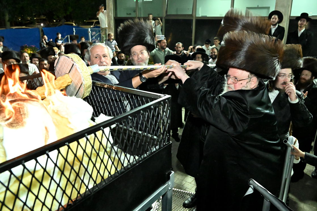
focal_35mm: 30
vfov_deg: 43.5
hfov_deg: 61.9
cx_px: 153
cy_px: 94
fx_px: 264
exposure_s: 1/200
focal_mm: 24
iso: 8000
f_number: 5.6
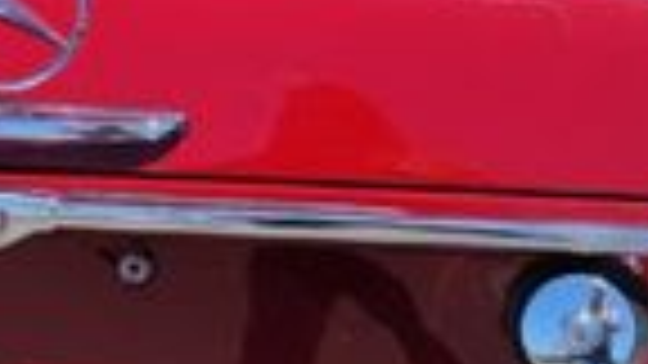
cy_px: -54
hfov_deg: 18.2
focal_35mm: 116
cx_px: 68
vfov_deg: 10.3
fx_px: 1993
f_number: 1.8
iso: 16
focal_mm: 6.7
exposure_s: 1/1111
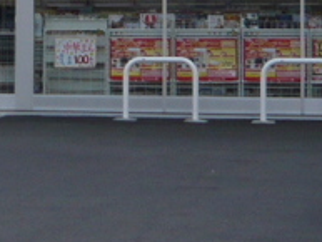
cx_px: -10
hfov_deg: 13.0
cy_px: -55
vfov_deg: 9.8
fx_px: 1387
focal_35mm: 149
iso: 100
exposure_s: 1/500
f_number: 2.9
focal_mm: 4.9
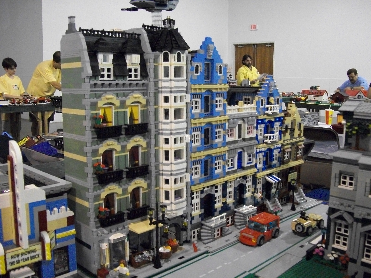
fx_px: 386
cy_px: 139
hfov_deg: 51.4
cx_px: 186
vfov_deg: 39.7
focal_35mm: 36
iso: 640
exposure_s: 1/40
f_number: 2.7
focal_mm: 6
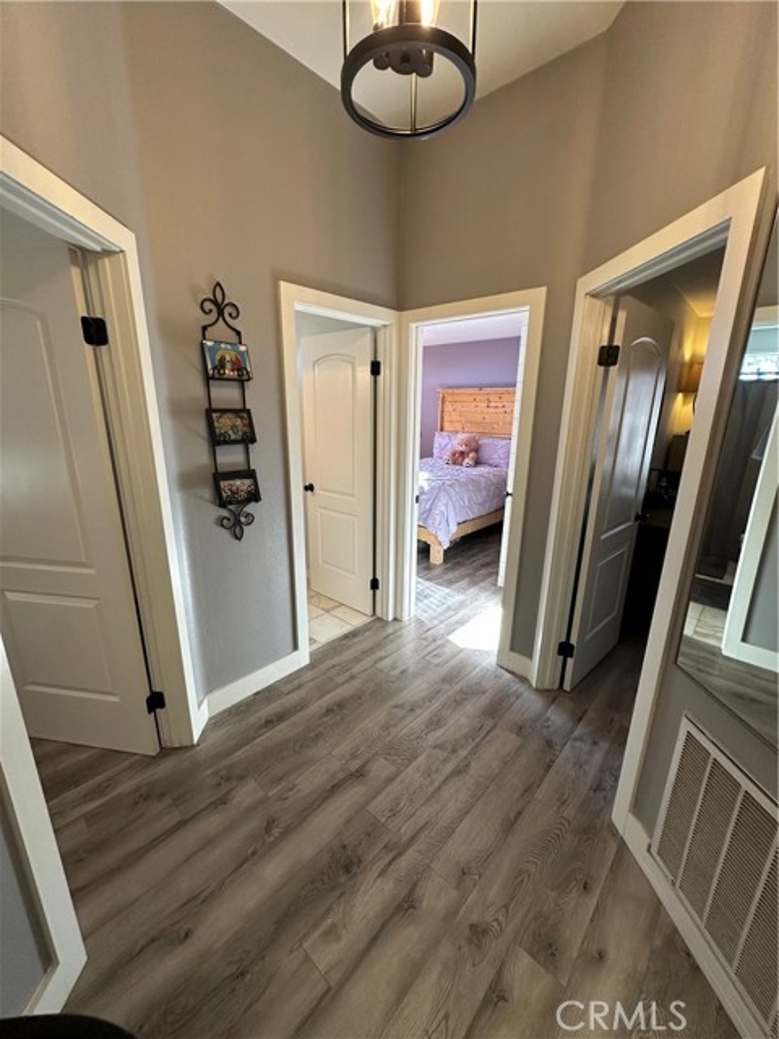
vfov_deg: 102.1
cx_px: 390
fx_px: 420
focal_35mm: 14
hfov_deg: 85.7
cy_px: 520
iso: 200
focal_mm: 2.22
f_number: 2.2
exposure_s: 1/120
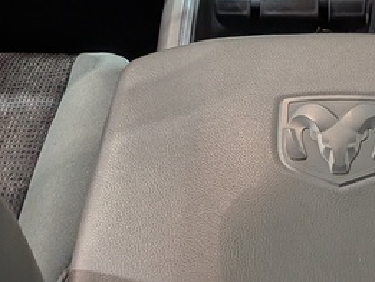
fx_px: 1019
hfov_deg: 20.4
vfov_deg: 13.8
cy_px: -252
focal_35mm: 94
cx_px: 345
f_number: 1.7
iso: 28
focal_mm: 4.53
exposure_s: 1/103
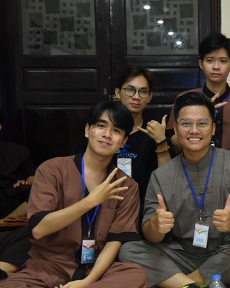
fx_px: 629
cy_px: 156
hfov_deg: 20.1
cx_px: 223
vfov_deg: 25.7
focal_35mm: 74
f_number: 4
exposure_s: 1/80
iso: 3200
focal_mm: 48
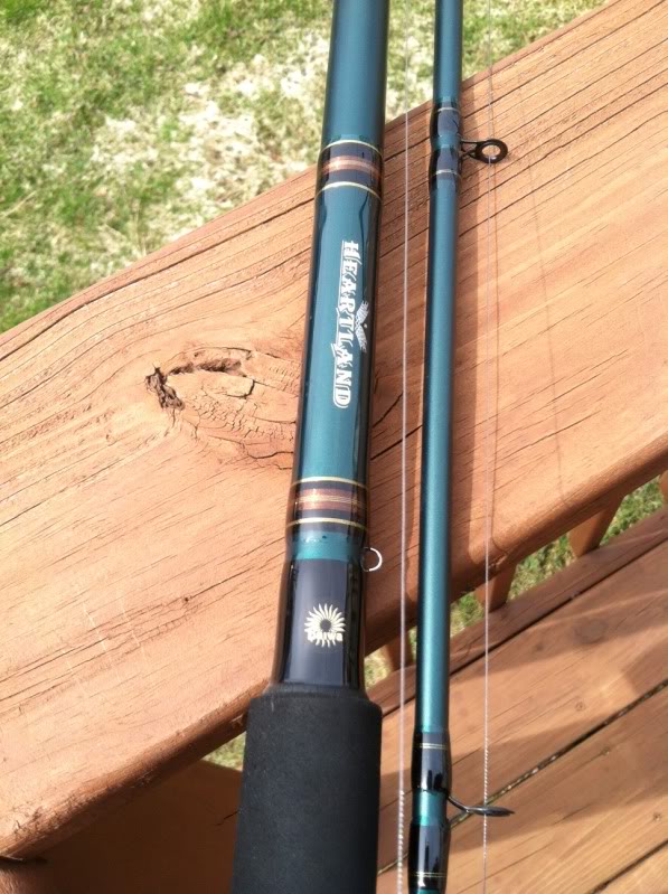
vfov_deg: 52.7
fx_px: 903
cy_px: 447
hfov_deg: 40.6
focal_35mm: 35
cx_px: 334
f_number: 2.8
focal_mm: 3.9
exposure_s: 1/492
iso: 80
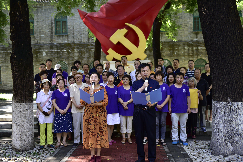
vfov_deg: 36.9
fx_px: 243
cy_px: 81
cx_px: 122
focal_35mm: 36
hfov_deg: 53.1
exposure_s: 1/125
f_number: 2.8
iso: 140
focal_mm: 36
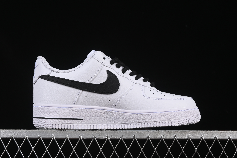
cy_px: 78
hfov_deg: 26.0
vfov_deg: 17.5
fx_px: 513
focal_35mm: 78
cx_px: 115
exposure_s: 1/100
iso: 160
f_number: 8
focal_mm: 50
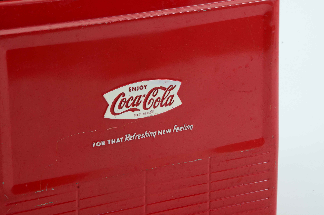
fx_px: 1415
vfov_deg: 8.7
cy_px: 108
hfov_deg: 13.1
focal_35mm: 158
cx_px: 162
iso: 400
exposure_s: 1/160
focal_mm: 105
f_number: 16
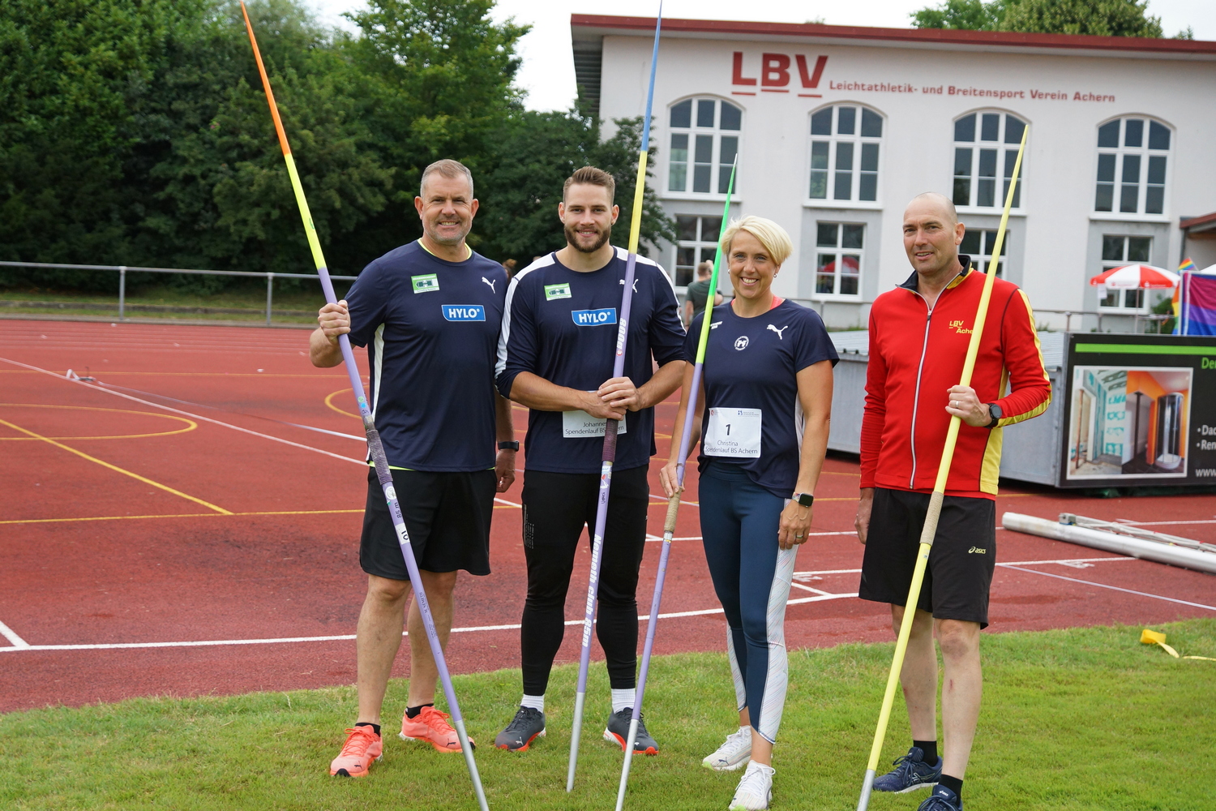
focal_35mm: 52
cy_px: 406
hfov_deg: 37.9
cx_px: 608
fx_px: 1773
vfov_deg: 25.8
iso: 400
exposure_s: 1/1600
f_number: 2.8
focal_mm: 35
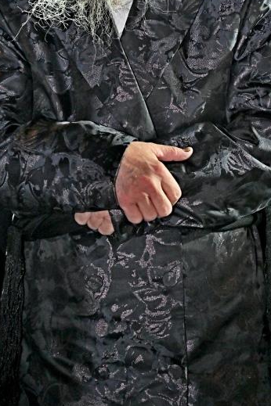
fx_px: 2676
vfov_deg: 8.6
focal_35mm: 237
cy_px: 14
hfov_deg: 5.8
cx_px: 149
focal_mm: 120
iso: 2000
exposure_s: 1/160
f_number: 4
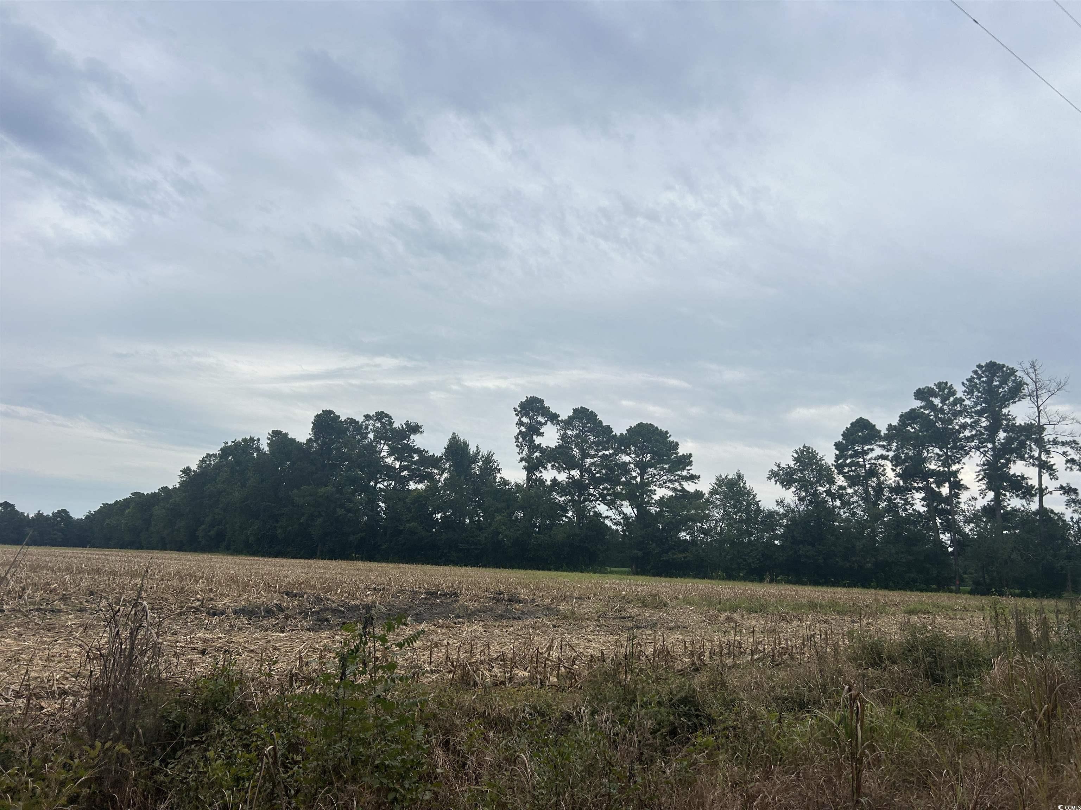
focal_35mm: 26
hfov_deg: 67.3
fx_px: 812
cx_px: 540
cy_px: 405
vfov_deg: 53.1
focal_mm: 5.7
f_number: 1.5
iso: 50
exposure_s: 1/2762
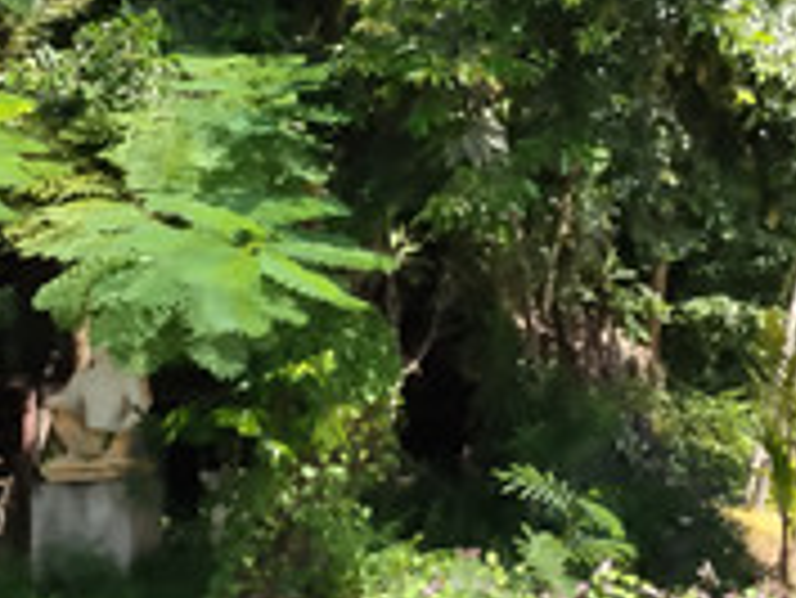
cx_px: 238
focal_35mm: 82
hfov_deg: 23.7
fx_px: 1887
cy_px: 227
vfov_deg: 18.0
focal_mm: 4.22
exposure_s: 1/689
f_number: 1.8
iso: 50
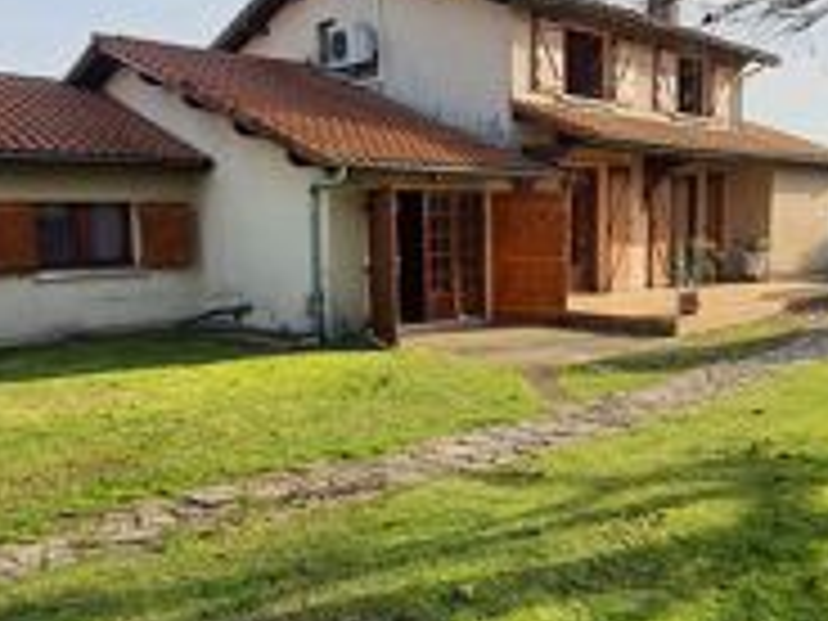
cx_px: 522
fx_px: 813
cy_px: 310
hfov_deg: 53.3
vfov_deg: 41.8
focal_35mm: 34
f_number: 2.2
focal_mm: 1.74
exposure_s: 1/824
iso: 50
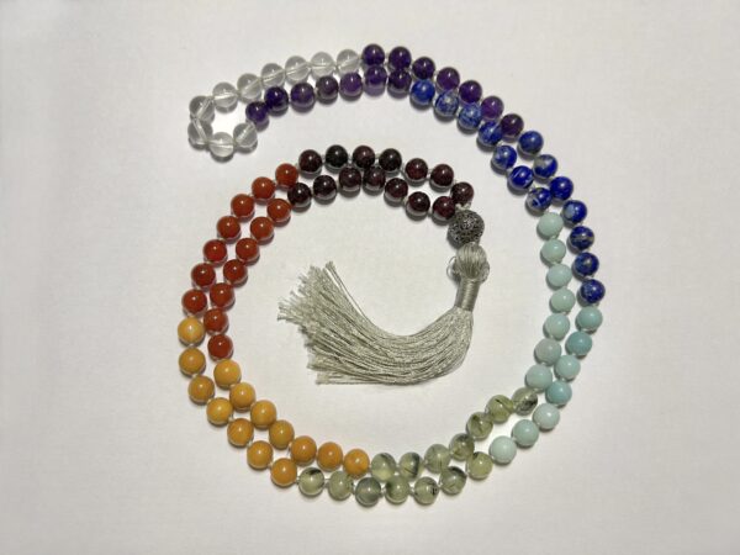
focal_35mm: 26
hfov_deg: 67.3
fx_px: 556
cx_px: 370
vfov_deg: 53.1
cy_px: 278
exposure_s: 1/50
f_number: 1.5
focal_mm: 5.7
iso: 64
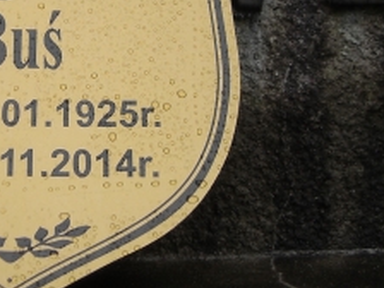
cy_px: 34
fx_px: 1109
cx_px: 5
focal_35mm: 100
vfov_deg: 14.7
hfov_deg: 19.1
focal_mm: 5.7
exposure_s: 1/296
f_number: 2.8
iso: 64
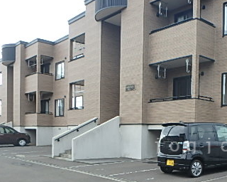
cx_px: 202
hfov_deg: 41.4
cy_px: 145
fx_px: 275
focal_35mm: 41
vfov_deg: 35.3
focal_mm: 3.7
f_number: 3.5
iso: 125
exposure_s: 1/250
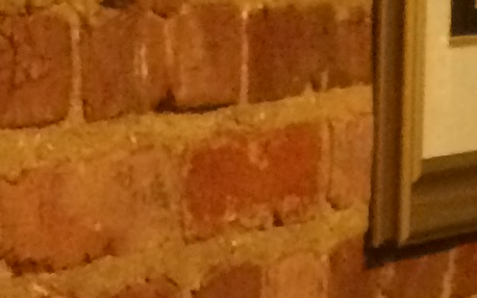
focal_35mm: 219
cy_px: 1207
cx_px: 33
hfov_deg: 9.5
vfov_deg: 5.3
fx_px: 2846
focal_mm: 4.15
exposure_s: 1/30
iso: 320
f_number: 2.2
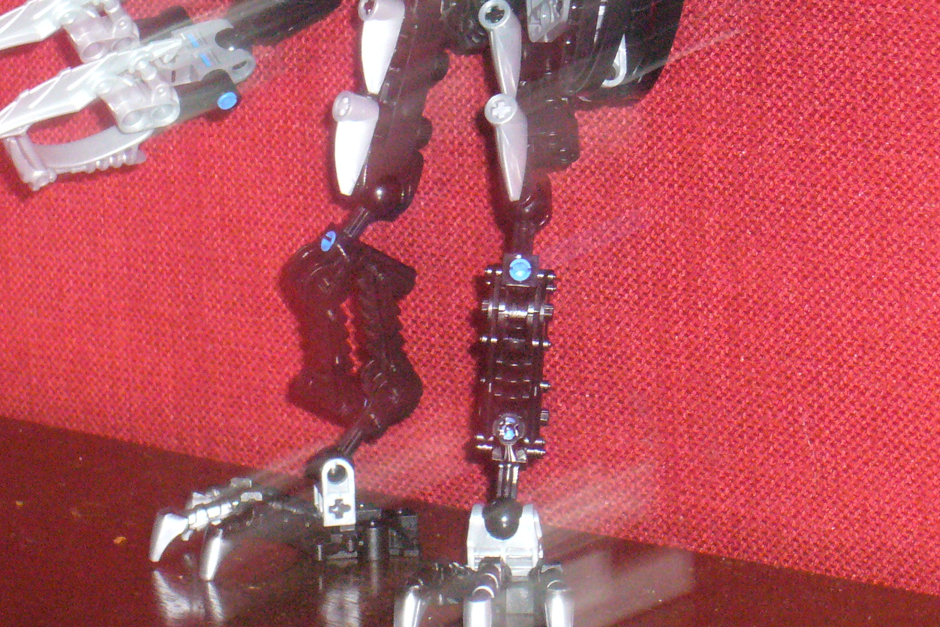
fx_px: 4726
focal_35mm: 181
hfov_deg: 11.4
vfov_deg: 7.6
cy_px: 77
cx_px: 500
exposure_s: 1/30
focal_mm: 17.4
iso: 400
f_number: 5
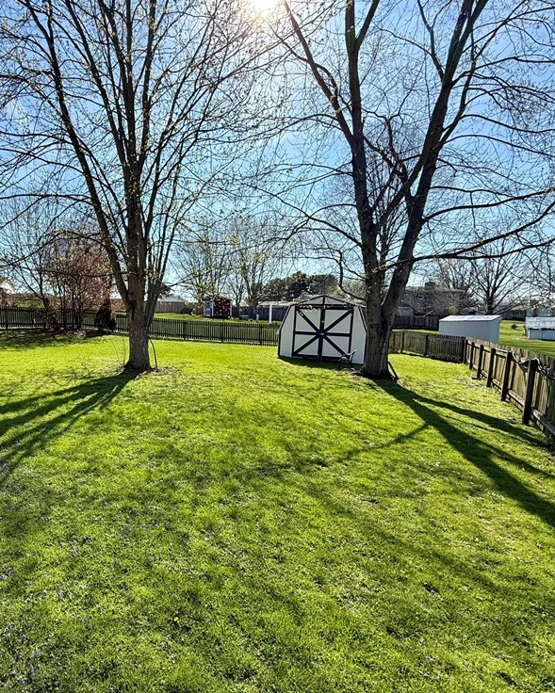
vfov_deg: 83.3
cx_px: 161
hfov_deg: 67.7
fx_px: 390
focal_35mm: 19
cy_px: 356
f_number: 2.2
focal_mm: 2.22
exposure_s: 1/1399
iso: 64
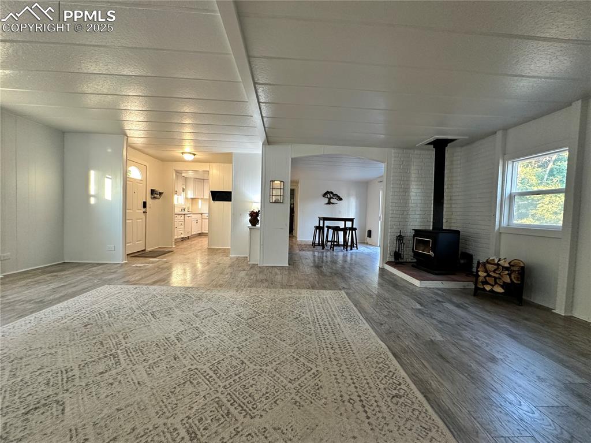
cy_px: 222
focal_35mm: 14
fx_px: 239
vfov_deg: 85.6
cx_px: 296
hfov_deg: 102.1
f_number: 2.2
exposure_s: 1/60
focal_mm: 2.22
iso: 250
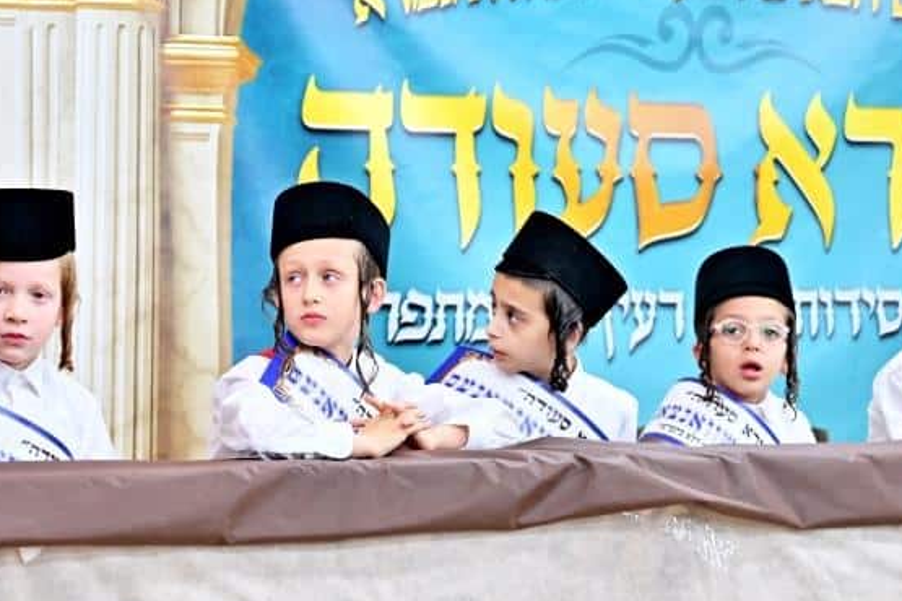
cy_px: 185
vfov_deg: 6.5
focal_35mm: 212
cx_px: 509
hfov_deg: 9.7
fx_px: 5311
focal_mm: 77
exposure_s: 1/250
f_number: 4
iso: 800
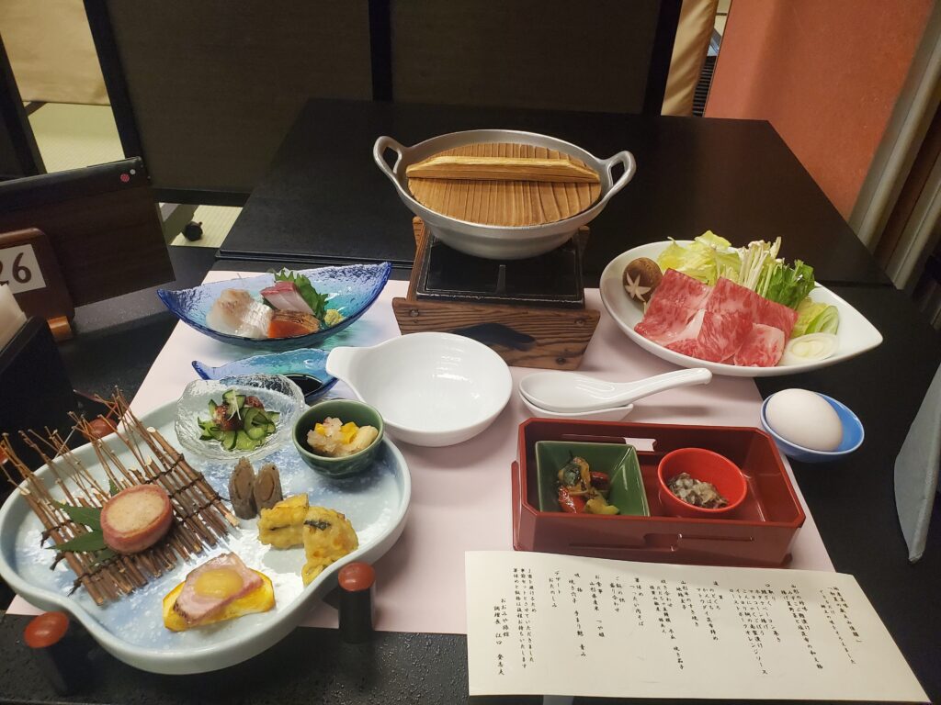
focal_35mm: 26
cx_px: 470
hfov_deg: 67.3
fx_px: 707
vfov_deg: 53.1
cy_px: 352
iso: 640
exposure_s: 1/50
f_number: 2.4
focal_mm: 4.3
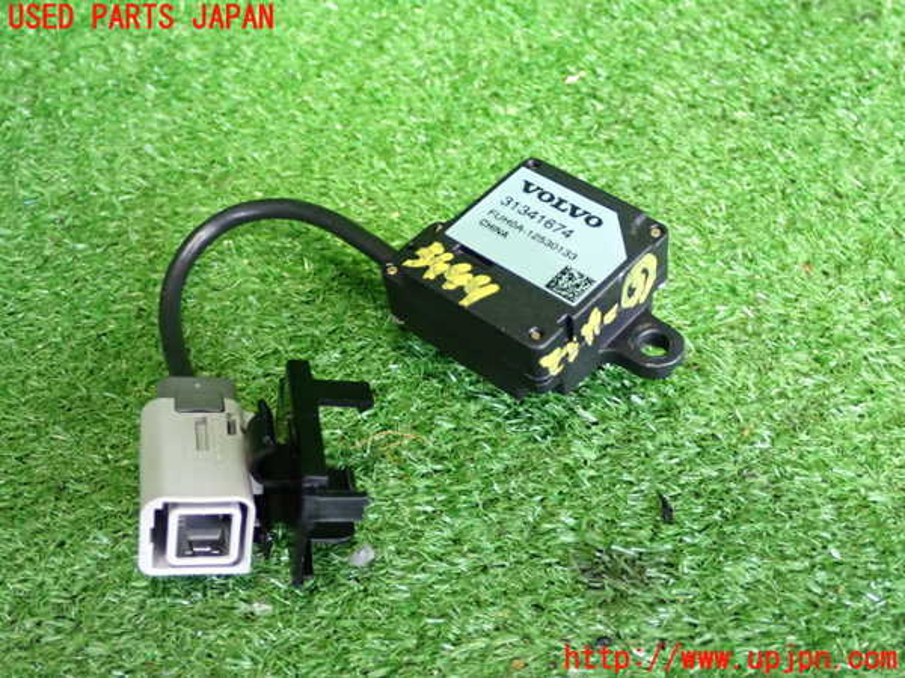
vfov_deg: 30.9
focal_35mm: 47
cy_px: 339
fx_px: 1229
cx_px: 452
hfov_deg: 40.4
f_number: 3.1
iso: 800
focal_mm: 8.4
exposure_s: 1/25
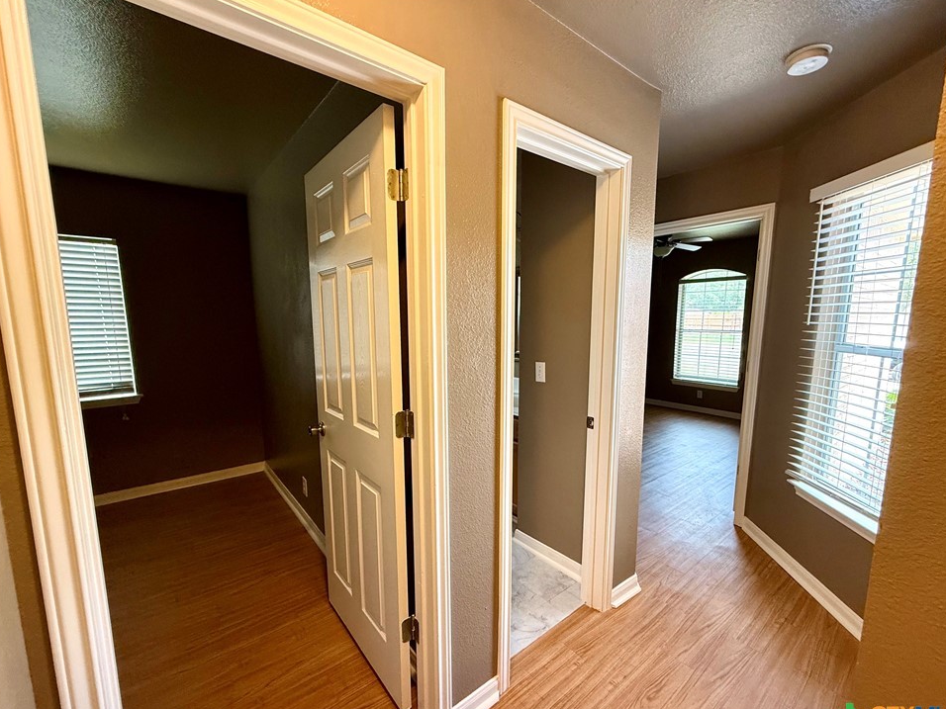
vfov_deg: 81.7
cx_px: 476
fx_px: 410
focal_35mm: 15
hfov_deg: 98.2
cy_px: 372
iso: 250
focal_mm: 2.22
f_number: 2.2
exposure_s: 1/60
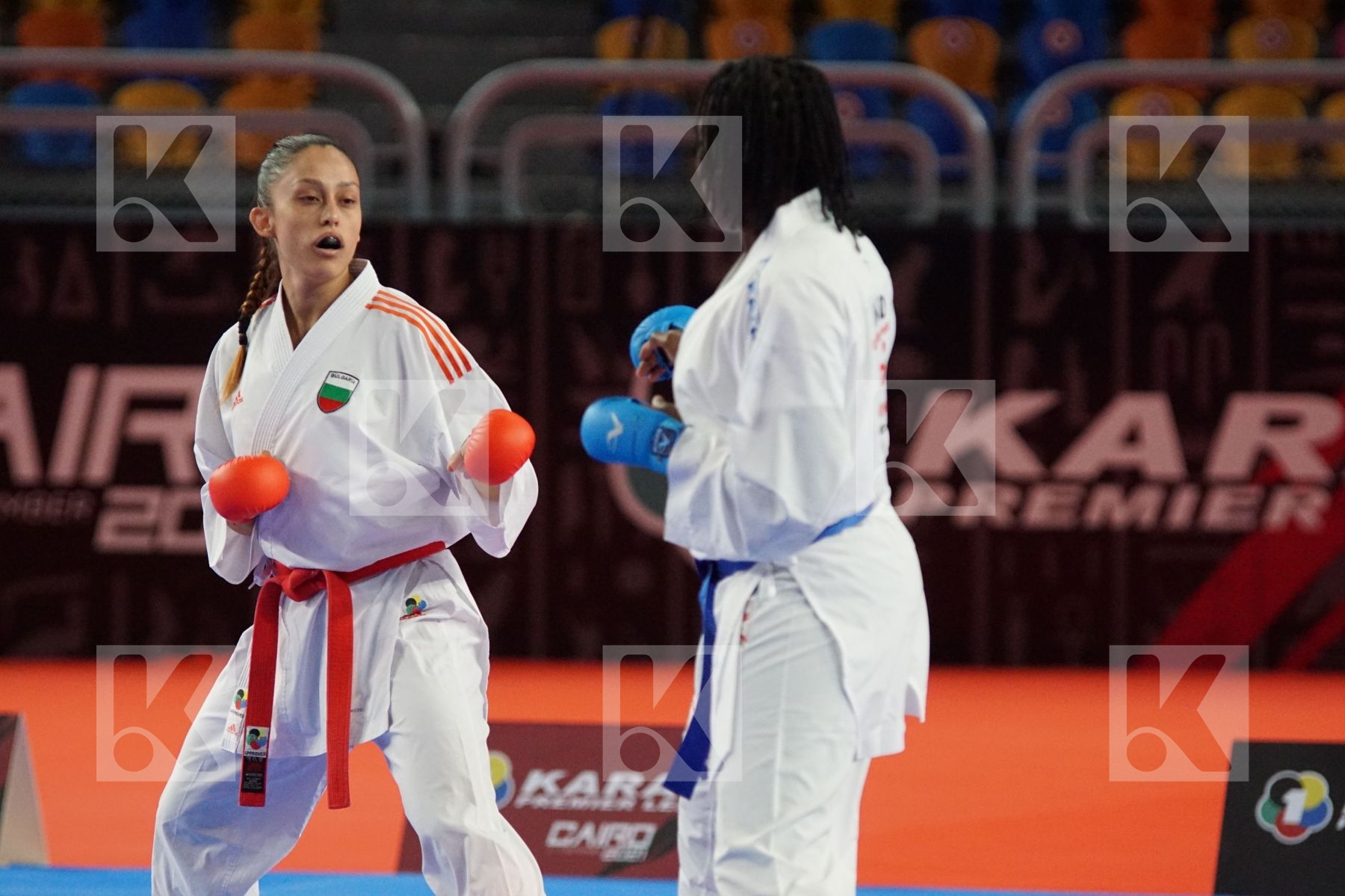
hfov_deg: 8.6
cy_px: 448
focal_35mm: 240
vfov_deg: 5.7
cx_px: 672
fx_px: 8966
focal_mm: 160
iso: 3200
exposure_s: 1/2000
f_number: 2.8
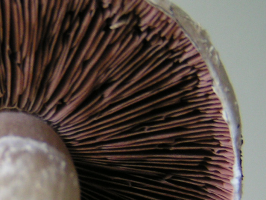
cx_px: 24
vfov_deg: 17.1
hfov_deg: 22.2
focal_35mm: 86
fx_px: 661
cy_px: 136
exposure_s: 1/50
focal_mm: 5.8
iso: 80
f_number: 2.8
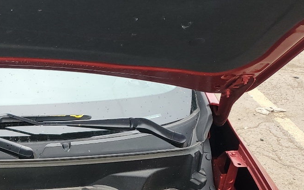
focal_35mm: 67
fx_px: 555
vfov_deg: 18.4
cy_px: 229
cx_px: -28
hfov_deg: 28.0
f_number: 1.5
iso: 50
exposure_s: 1/278
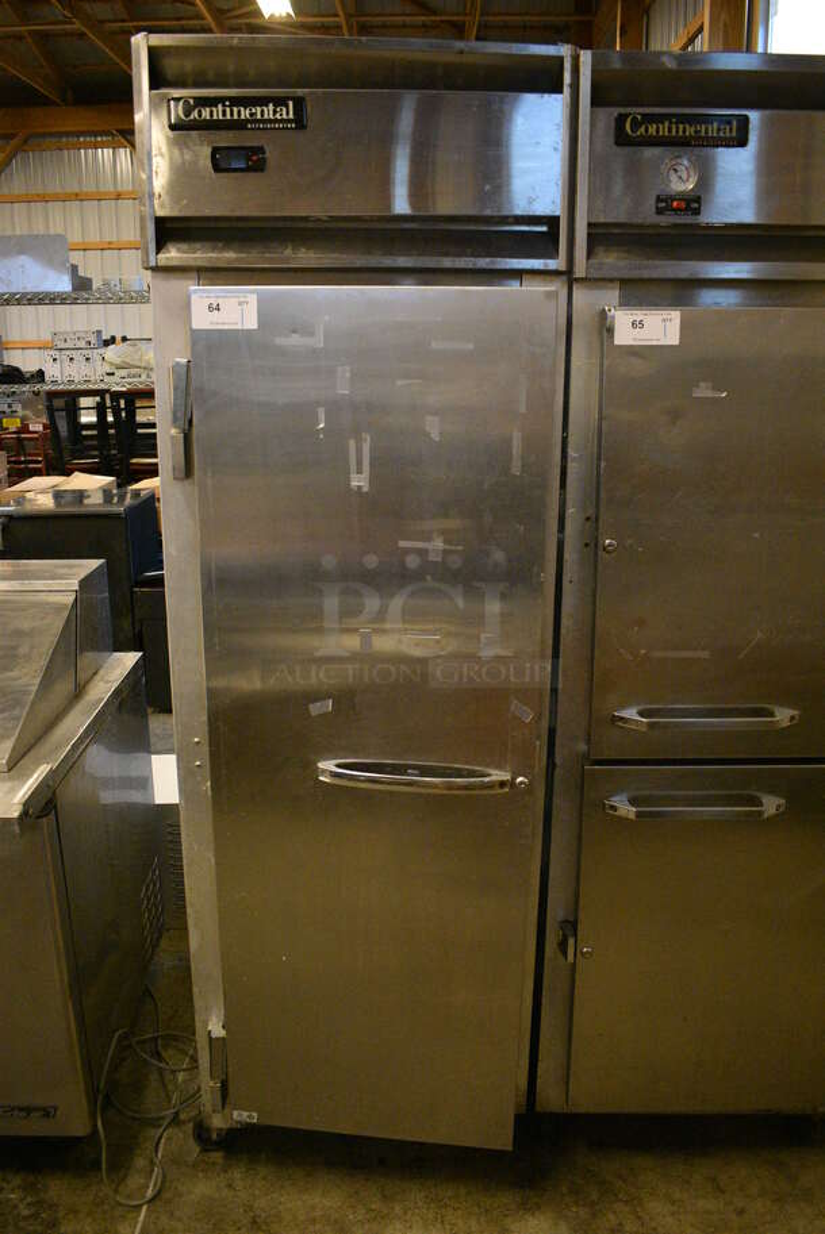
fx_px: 927
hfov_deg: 48.0
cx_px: 412
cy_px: 617
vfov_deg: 67.3
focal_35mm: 27
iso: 5000
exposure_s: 1/125
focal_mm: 18
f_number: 3.5
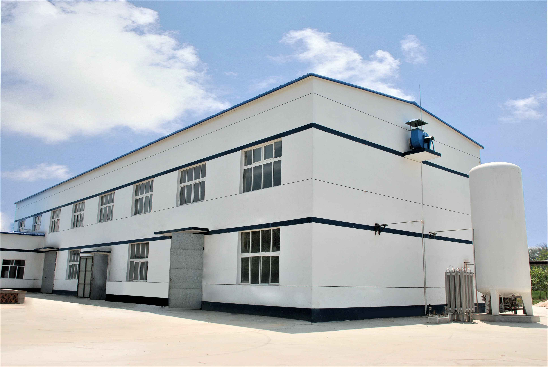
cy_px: 184
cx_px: 274
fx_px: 457
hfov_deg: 61.9
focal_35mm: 30
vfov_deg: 43.7
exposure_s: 1/250
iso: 100
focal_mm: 20
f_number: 8
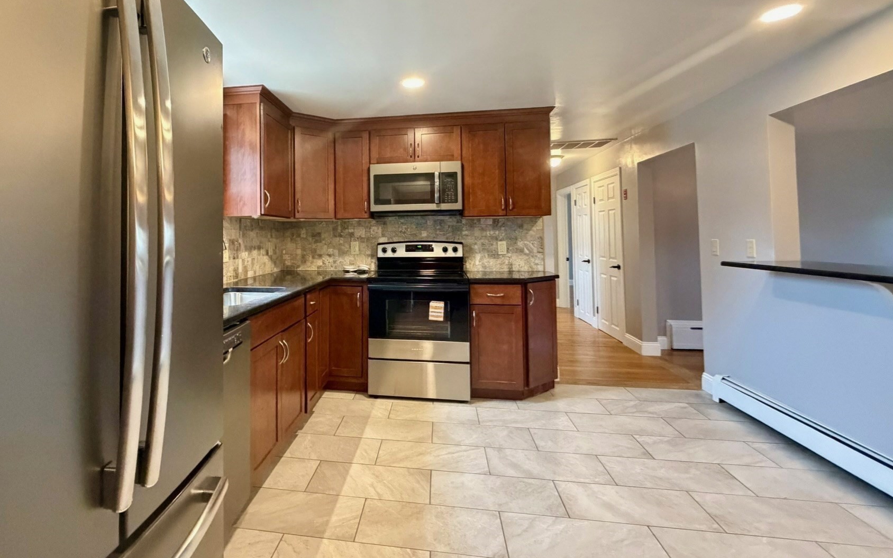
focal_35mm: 18
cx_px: 364
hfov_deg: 90.1
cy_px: 225
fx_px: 438
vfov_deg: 64.4
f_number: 2.2
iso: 1000
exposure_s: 1/60
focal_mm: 2.22
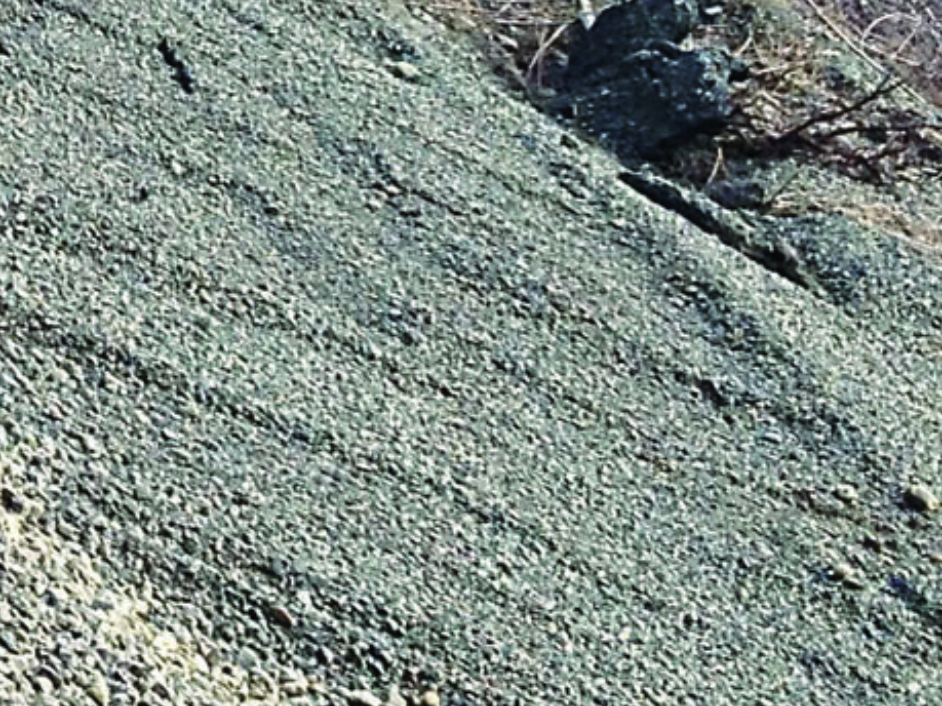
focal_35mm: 183
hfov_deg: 10.1
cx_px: -860
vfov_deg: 7.9
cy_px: -452
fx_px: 4979
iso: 50
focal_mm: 4.28
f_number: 2.4
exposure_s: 1/497
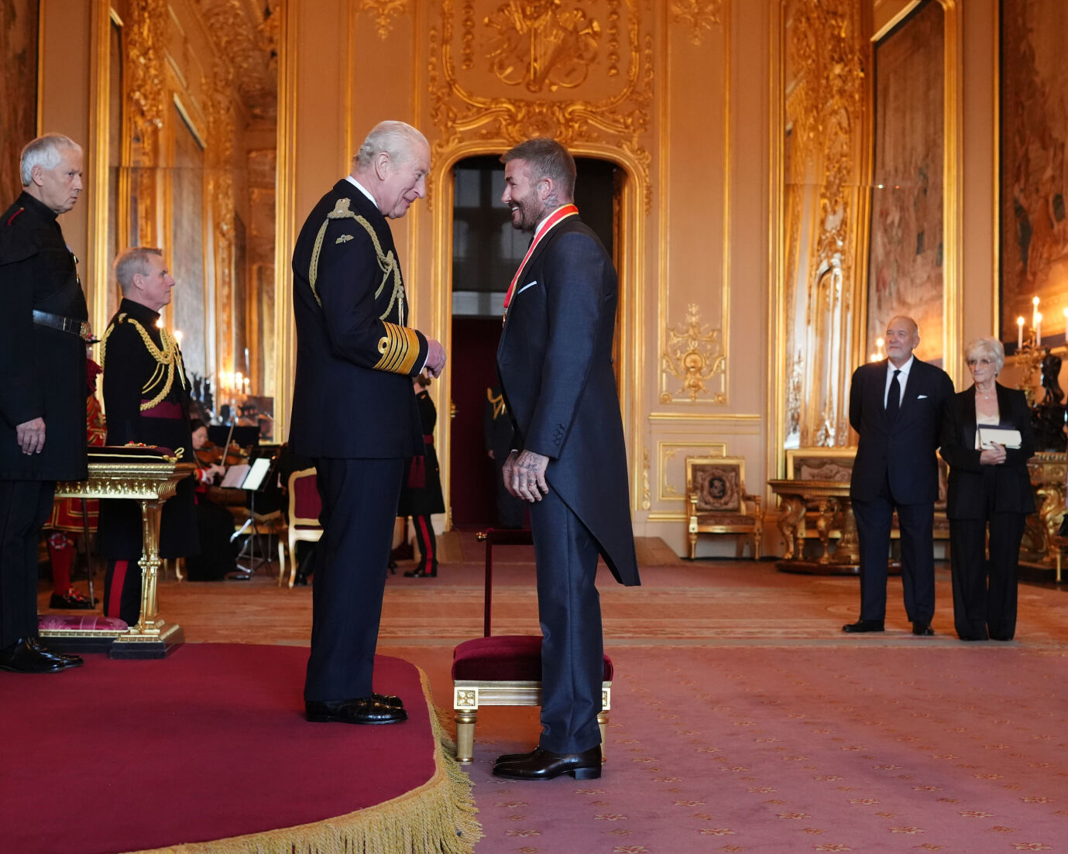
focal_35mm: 60
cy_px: 422
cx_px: 602
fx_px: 1896
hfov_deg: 31.4
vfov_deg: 25.4
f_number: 4
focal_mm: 50
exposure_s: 1/125
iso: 4000
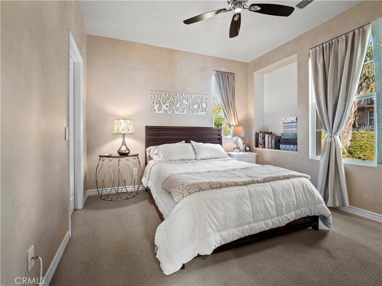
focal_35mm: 16
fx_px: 177
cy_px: 143
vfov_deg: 78.1
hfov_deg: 94.5
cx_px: 191
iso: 200
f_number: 8
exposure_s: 1.3
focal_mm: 8
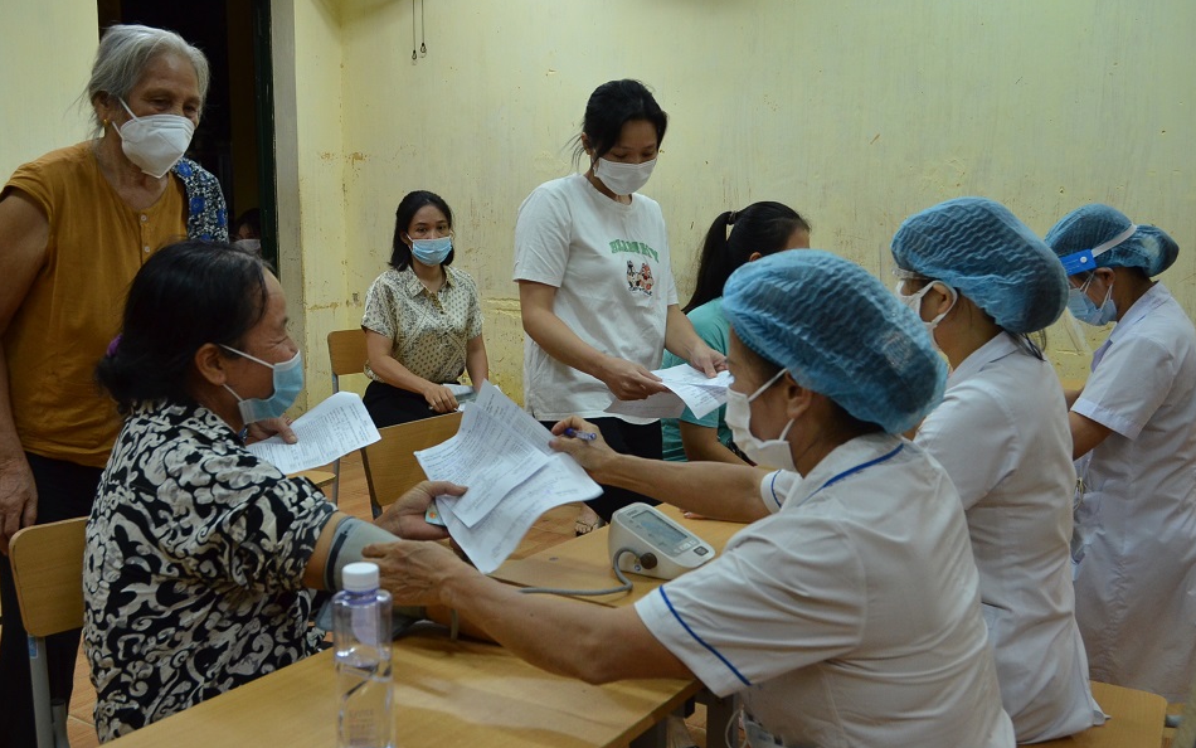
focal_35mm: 37
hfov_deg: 52.7
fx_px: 1206
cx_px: 602
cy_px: 385
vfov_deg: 34.4
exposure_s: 1/100
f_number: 5
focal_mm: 24
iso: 1250
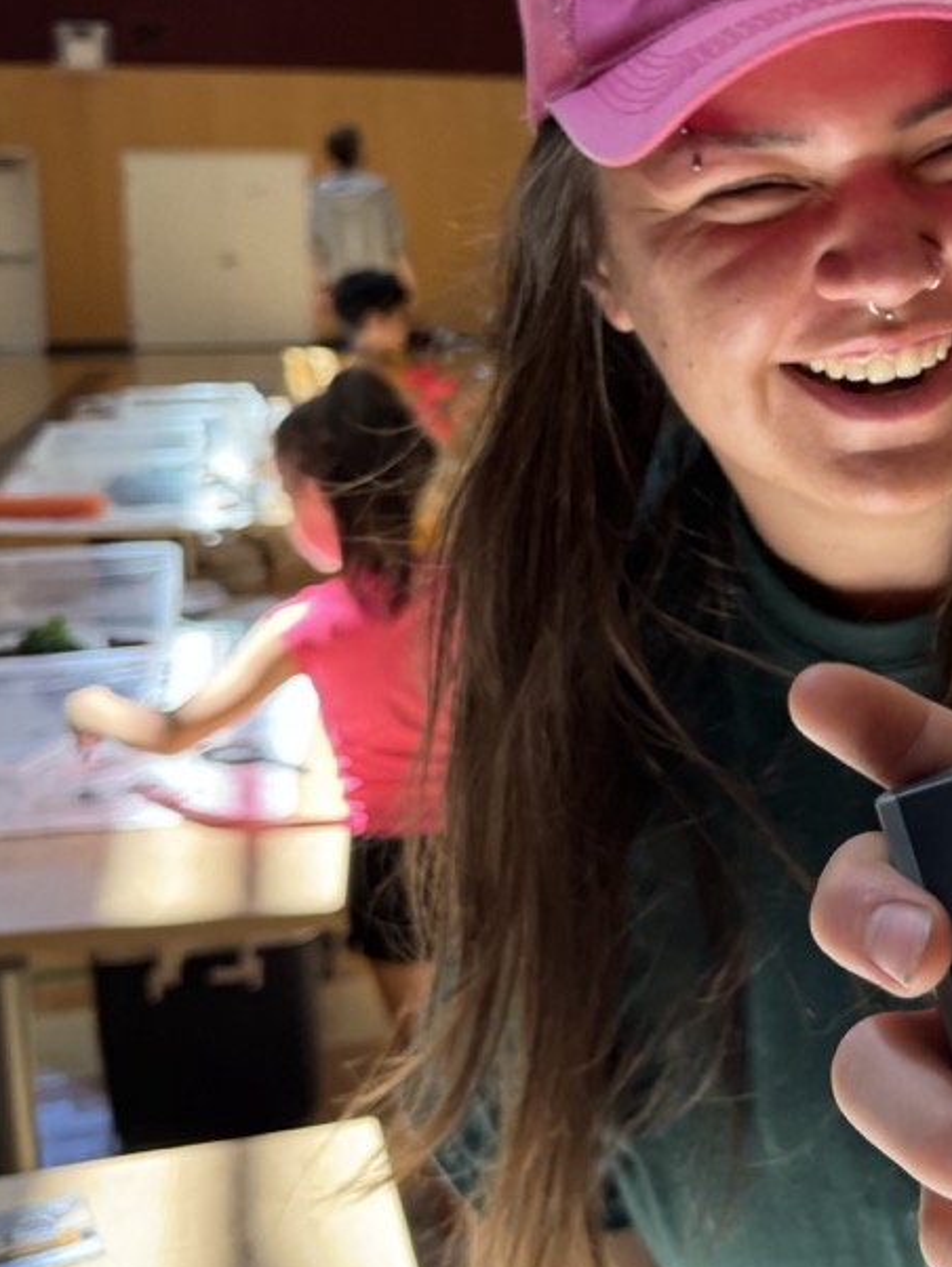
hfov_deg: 27.0
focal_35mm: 51
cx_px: 956
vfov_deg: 37.4
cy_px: 539
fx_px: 1869
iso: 125
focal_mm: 6.76
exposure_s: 1/121
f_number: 1.78
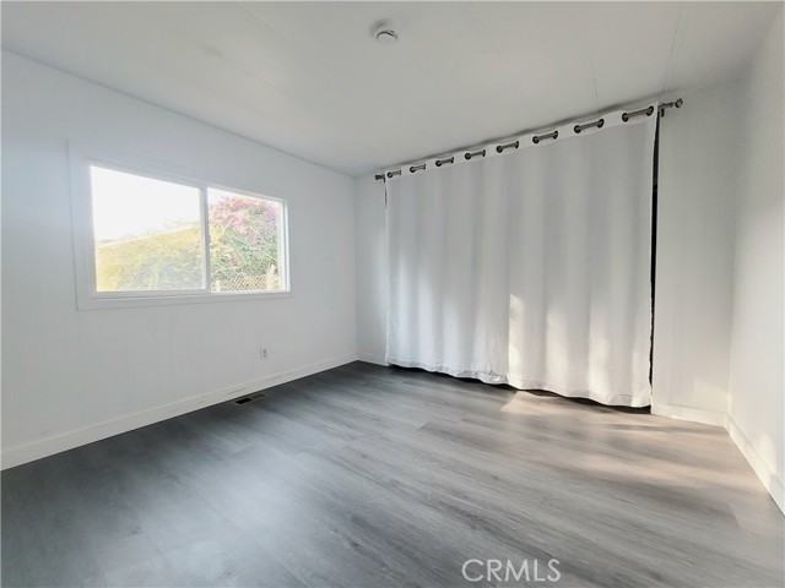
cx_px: 392
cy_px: 294
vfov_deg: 89.9
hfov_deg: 106.2
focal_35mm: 13
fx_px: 295
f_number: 2.2
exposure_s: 1/60.2
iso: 200
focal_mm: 2.2
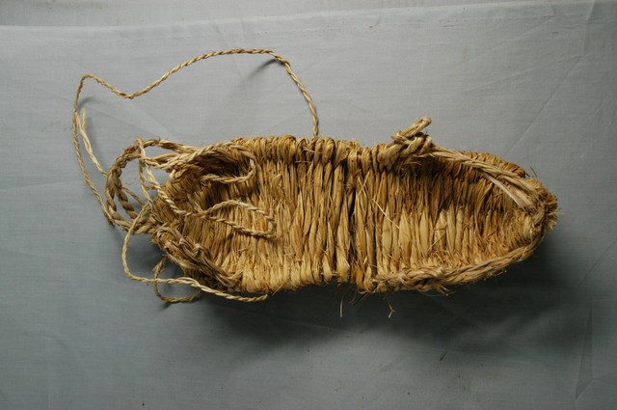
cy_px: 205
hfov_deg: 48.0
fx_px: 693
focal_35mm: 40
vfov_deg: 32.9
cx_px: 308
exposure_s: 1/20
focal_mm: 27
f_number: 8
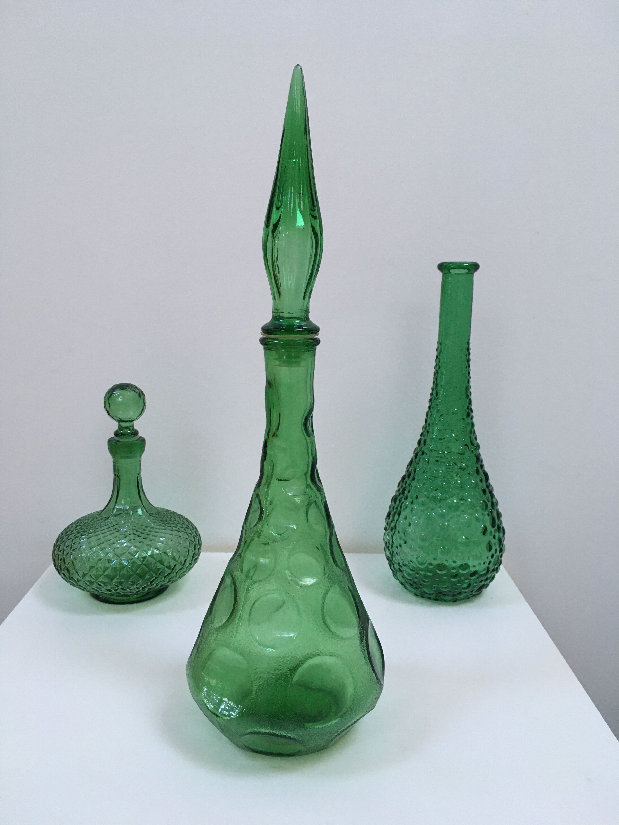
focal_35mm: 29
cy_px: 412
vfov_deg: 61.7
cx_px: 310
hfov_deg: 48.2
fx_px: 691
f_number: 2.2
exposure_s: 1/33
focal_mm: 4.15
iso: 125
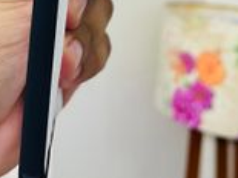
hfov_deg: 28.9
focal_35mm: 67
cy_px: -81
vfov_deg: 19.4
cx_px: 97
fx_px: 460
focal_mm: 5.1
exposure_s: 1/50
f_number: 1.6
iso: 80
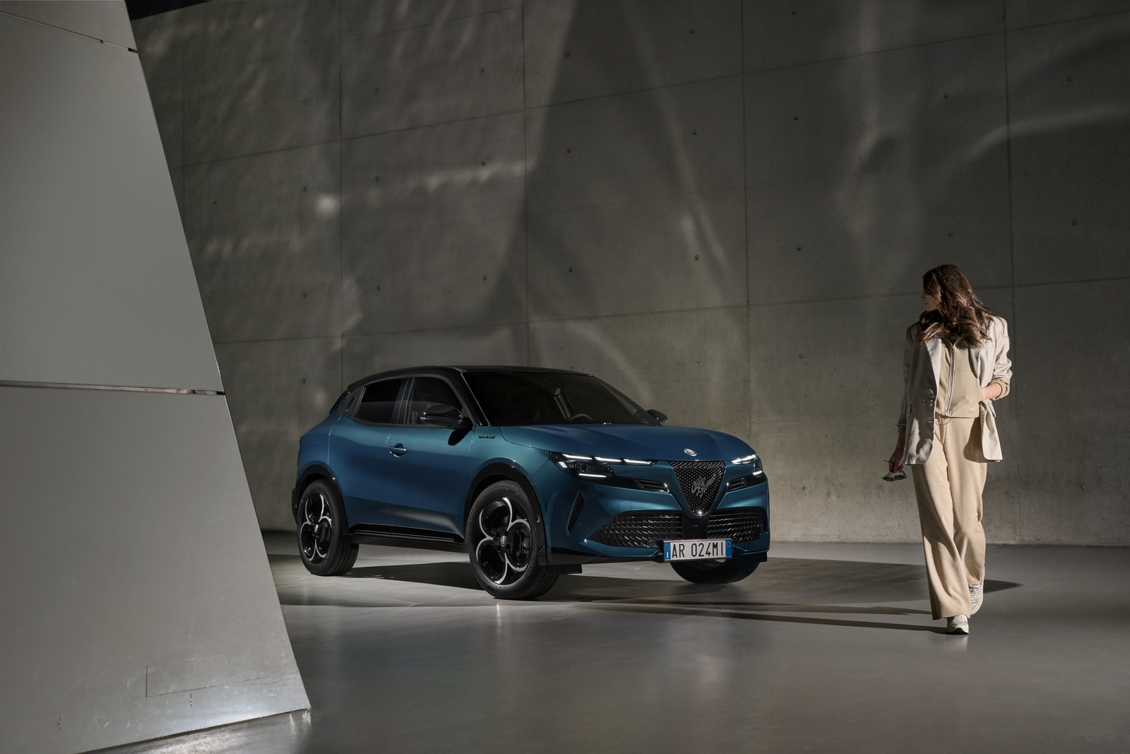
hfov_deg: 42.7
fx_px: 1444
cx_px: 565
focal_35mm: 46
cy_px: 377
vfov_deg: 29.2
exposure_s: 1/40
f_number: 8
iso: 400
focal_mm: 46
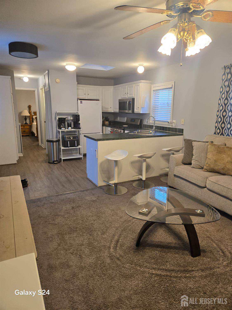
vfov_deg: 73.9
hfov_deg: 58.9
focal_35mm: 23
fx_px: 206
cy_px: 155
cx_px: 116
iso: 250
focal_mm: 5.4
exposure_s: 1/120
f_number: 1.8
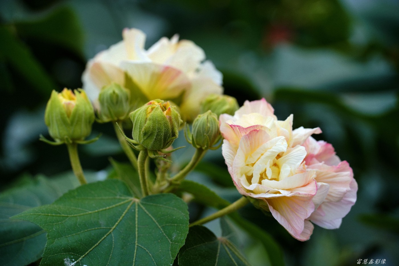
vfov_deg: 11.0
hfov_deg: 16.4
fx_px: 1385
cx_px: 200
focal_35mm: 125
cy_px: 133
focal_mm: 125
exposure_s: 1/80
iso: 100
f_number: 5.6
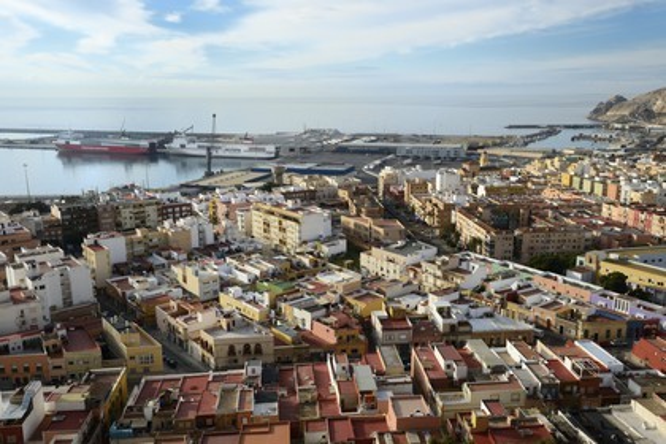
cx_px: 333
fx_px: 592
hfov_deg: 58.7
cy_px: 222
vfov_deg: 41.1
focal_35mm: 32
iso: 200
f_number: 11
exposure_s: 1/200
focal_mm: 32
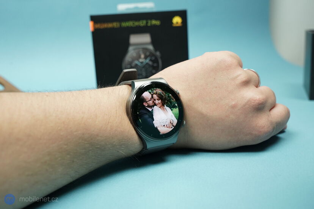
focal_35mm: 41
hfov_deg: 47.4
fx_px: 358
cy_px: 104
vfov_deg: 32.6
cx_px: 157
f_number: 7.1
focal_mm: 41
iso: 3200
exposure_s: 1/160
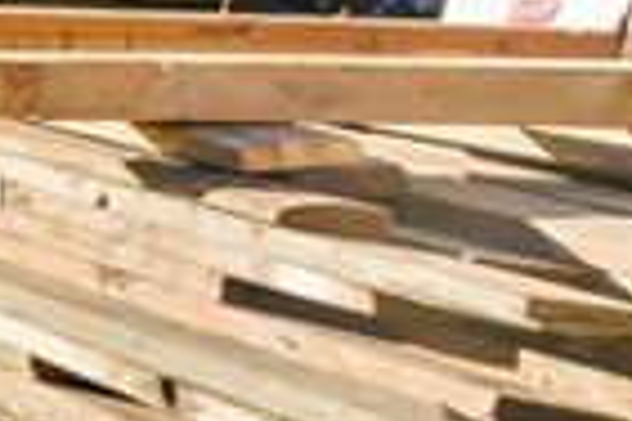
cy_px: -284
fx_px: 2545
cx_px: -1524
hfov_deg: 9.4
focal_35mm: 145
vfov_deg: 9.1
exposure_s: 1/60
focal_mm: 20
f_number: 9.5
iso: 80
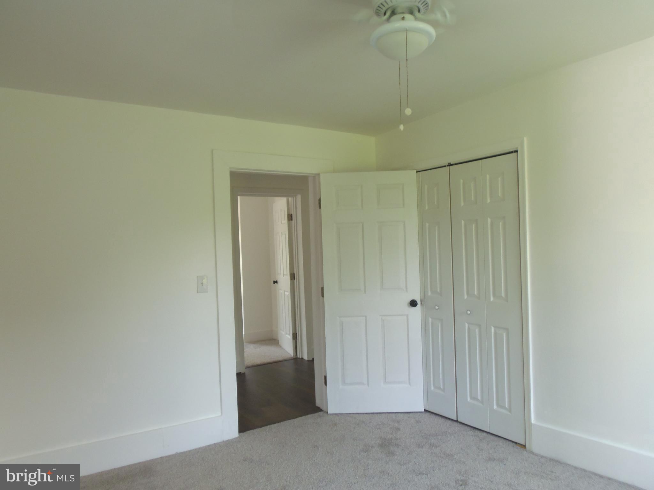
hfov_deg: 71.6
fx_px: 453
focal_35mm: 24
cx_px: 327
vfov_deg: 56.8
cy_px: 245
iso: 100
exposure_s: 1/30
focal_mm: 4.3
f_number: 2.9
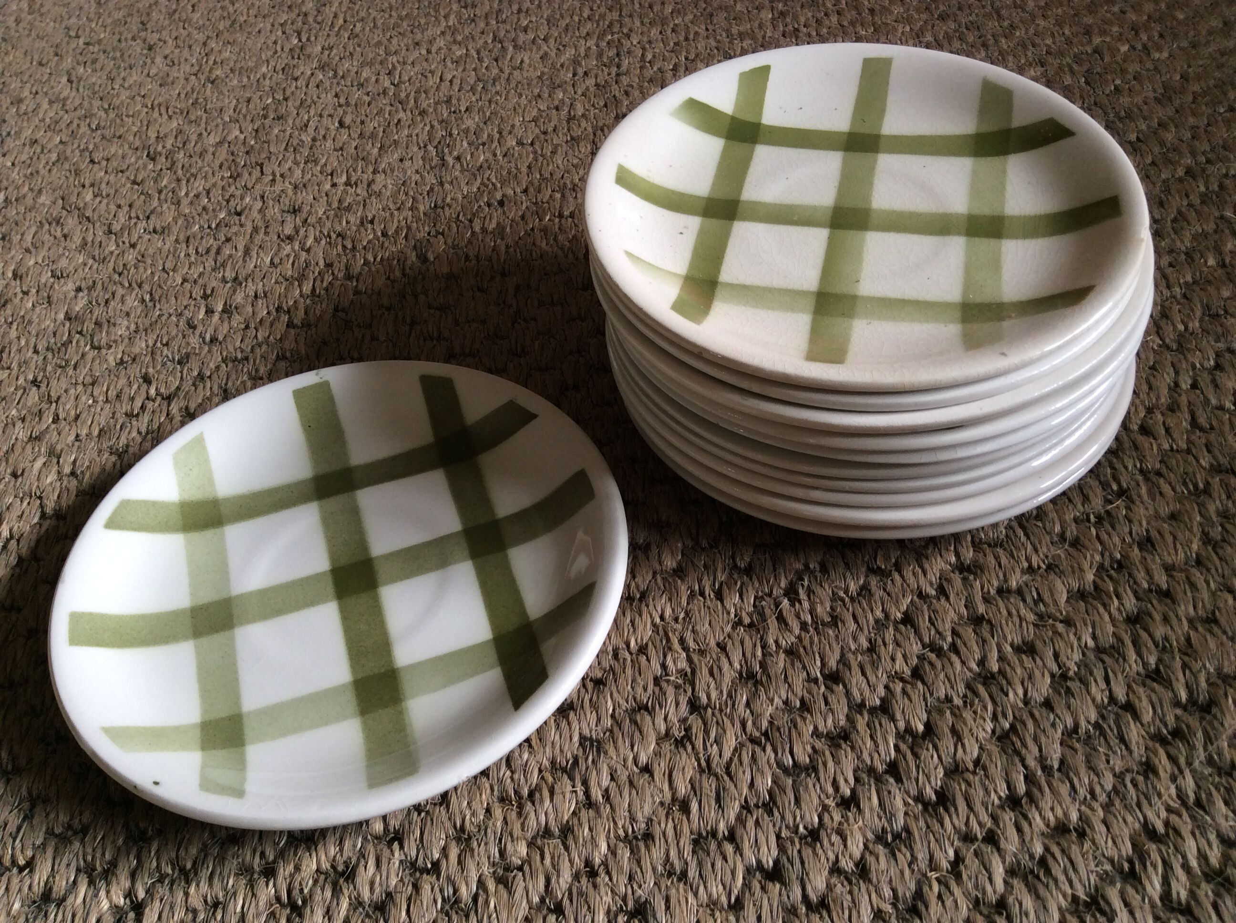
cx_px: 618
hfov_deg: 56.9
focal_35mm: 32
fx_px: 1141
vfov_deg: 44.1
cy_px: 462
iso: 40
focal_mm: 3.3
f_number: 2.4
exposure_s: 1/33
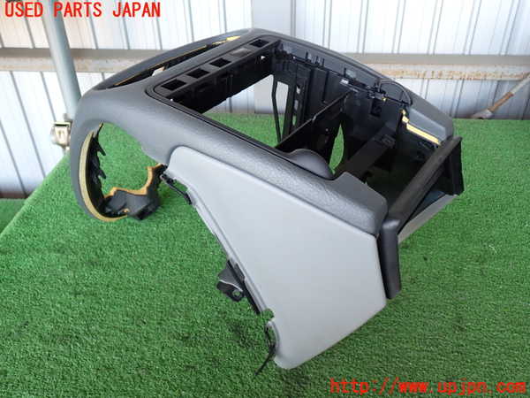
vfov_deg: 44.2
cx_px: 265
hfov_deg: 56.8
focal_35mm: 32
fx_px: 490
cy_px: 199
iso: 200
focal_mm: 5.79
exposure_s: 1/50
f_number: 2.4
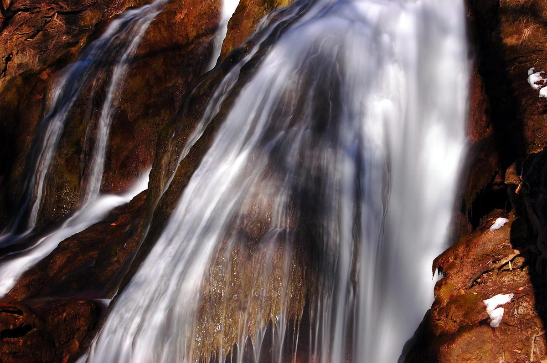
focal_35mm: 82
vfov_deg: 16.5
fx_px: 1252
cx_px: 274
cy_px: 182
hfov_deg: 24.6
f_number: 11
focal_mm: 55
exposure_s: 4
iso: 200
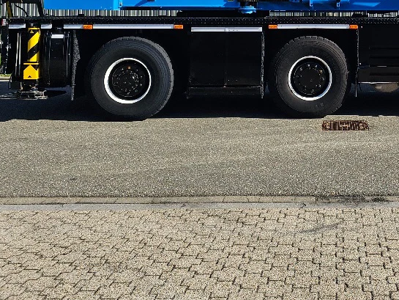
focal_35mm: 54
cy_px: -19
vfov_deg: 25.3
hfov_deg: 33.7
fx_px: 623
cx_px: 357
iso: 10
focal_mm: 6.3
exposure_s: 1/657
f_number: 1.7
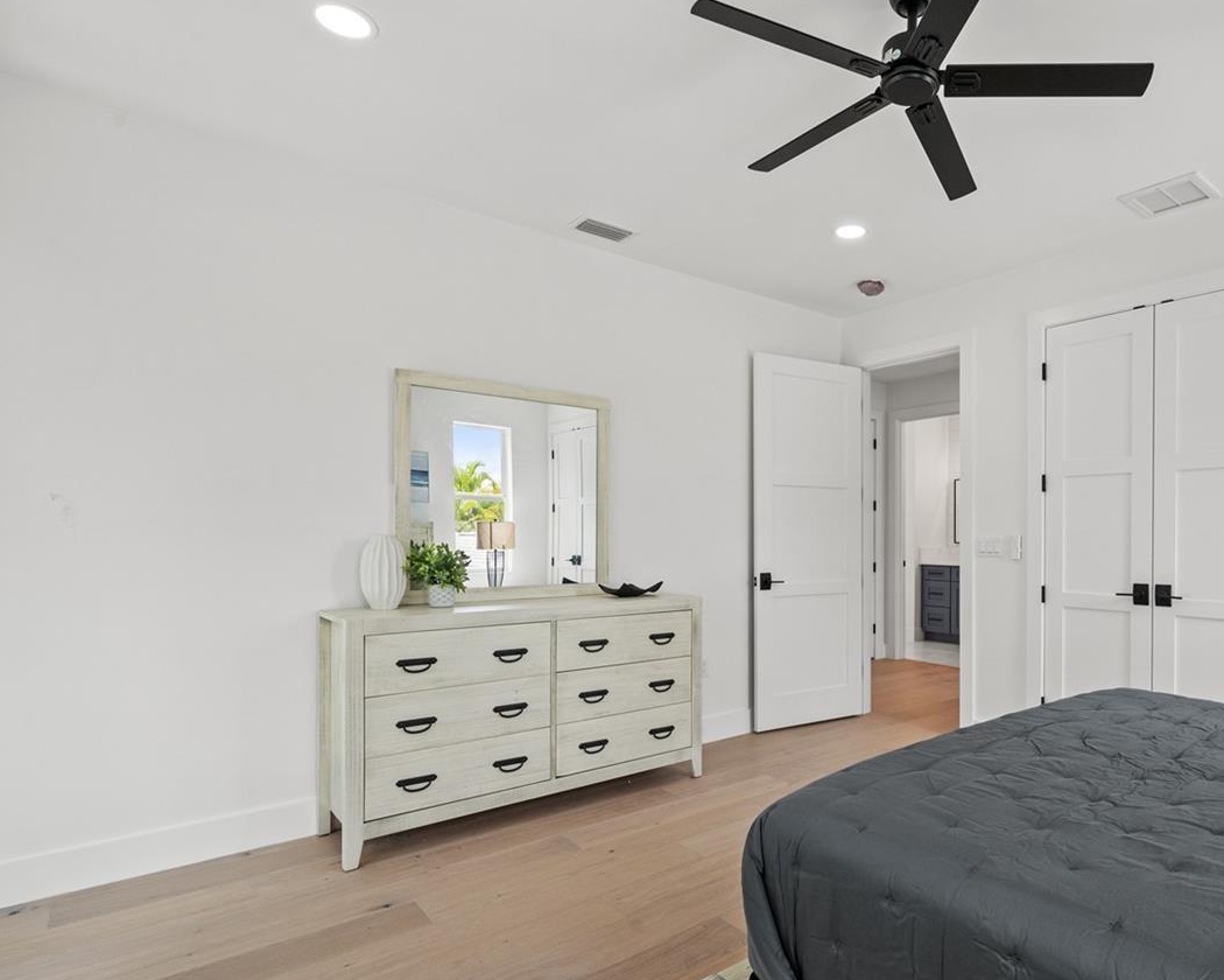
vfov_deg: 67.9
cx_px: 801
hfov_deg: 78.2
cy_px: 540
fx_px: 725
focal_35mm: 20
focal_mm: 14
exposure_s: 1/100
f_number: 10
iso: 800
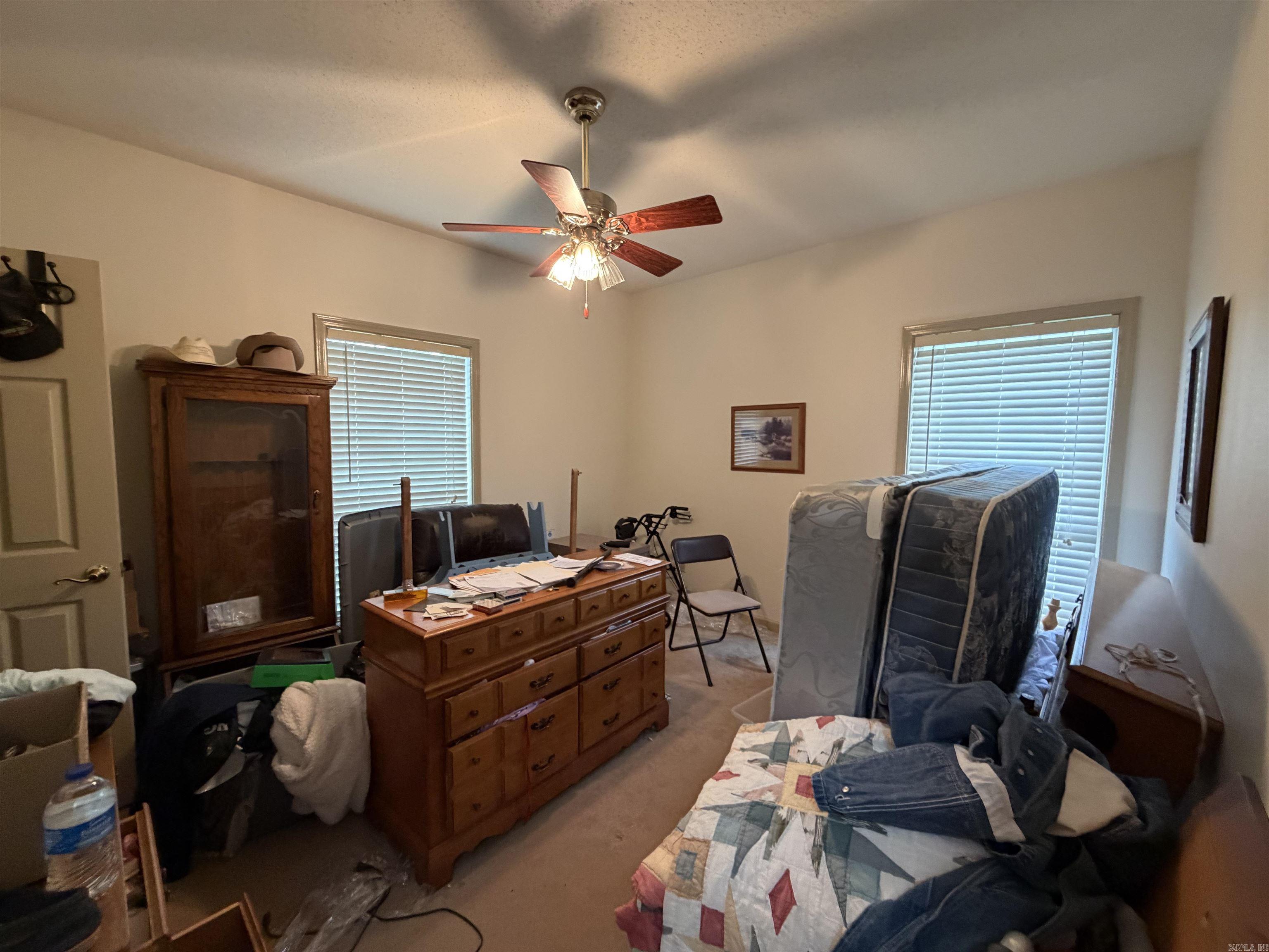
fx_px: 513
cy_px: 476
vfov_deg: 85.7
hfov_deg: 102.1
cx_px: 634
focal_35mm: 14
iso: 400
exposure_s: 1/60
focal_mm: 2.22
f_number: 2.2
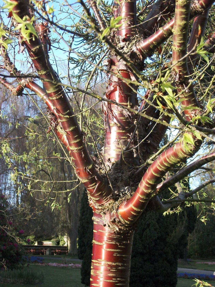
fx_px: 638
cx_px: 108
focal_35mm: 77
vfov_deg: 25.3
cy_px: 144
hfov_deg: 19.1
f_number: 4.6
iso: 363
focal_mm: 13.7
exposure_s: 1/500
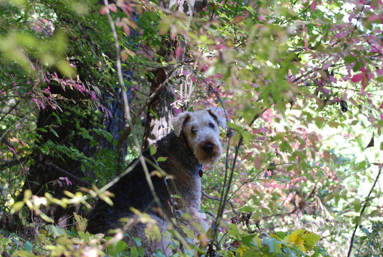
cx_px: 198
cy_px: 136
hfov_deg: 18.1
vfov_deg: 12.2
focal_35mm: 113
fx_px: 1204
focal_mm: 70
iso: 200
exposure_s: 1/30
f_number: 4.5
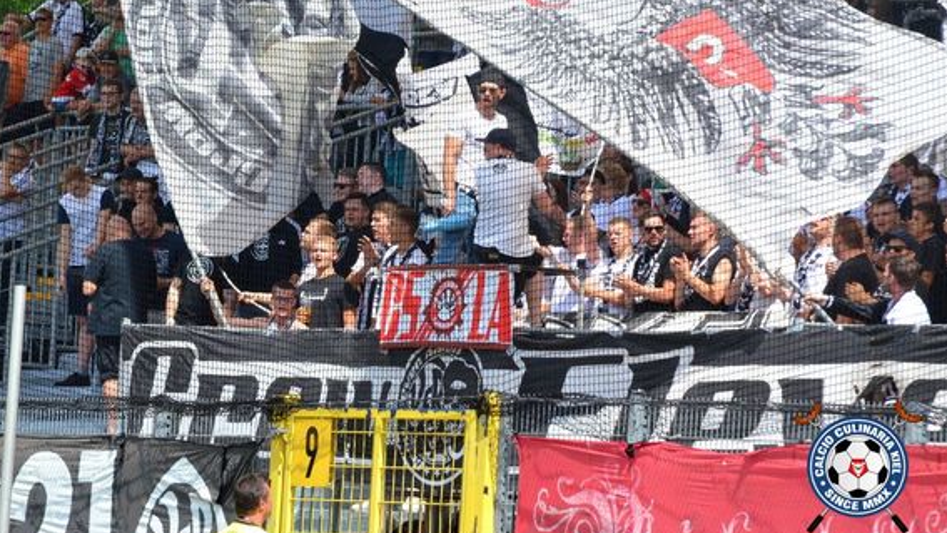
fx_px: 6730
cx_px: 473
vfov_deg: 4.5
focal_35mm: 268
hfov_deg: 8.0
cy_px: 231
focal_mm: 170
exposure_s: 1/2500
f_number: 10
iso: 2000
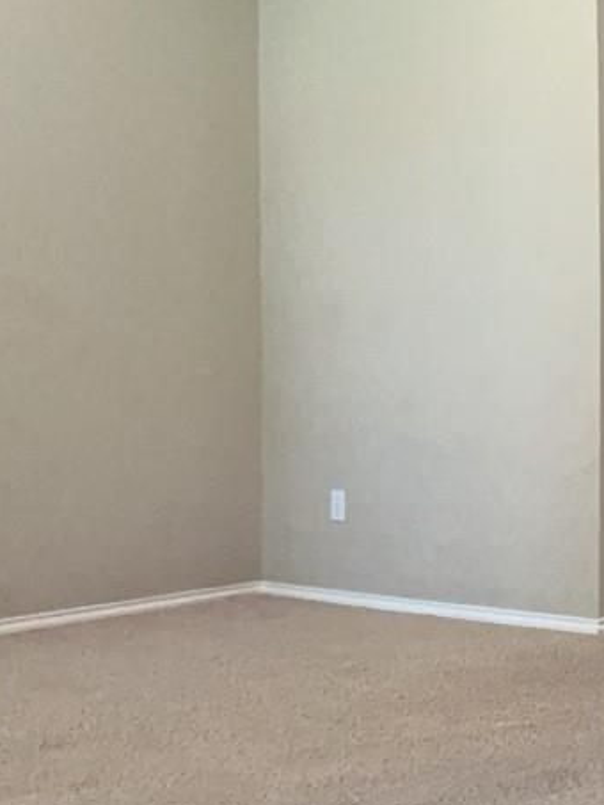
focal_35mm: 61
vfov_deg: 31.7
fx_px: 1418
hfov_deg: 21.5
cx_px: 807
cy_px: 389
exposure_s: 1/100
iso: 200
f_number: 1.8
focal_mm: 3
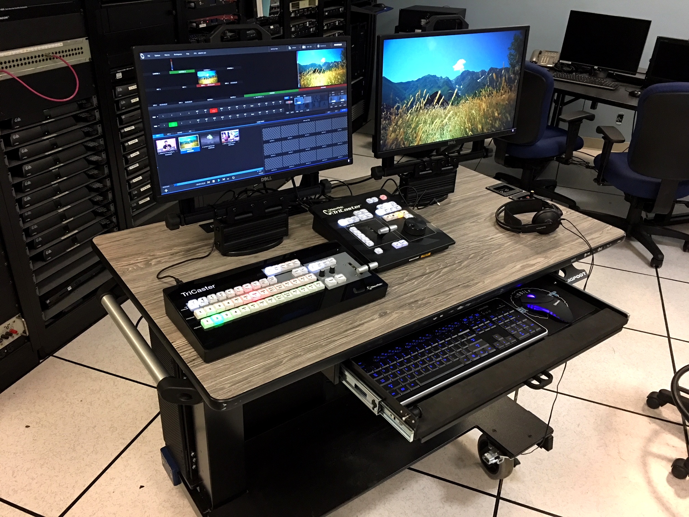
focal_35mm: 29
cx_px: 344
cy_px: 258
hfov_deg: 61.7
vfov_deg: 48.2
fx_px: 577
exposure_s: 1/15
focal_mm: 4.15
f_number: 2.2
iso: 100
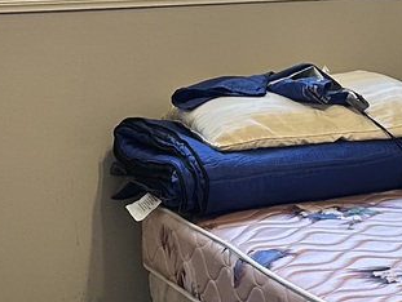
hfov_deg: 17.5
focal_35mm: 111
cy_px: 49
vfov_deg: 13.3
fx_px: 1291
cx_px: 354
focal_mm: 6.86
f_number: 1.78
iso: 200
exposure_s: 1/120
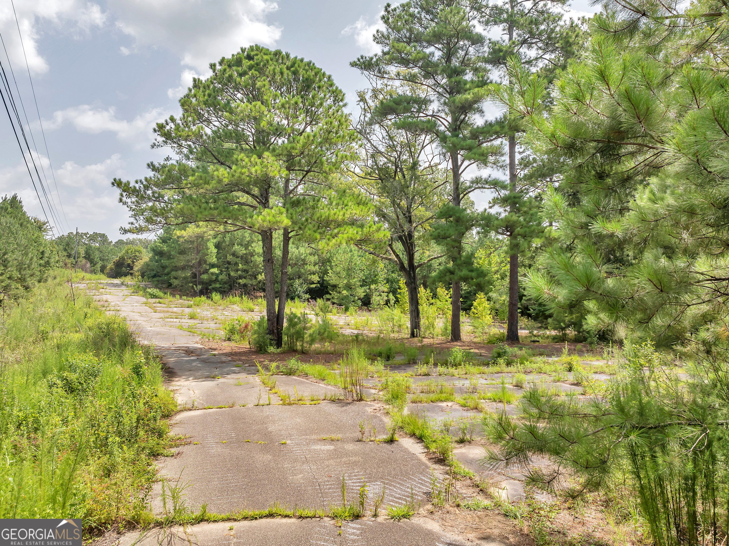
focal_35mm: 24
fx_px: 505
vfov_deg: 56.8
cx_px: 364
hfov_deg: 71.6
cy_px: 273
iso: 100
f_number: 4
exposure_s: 1/120
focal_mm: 12.29
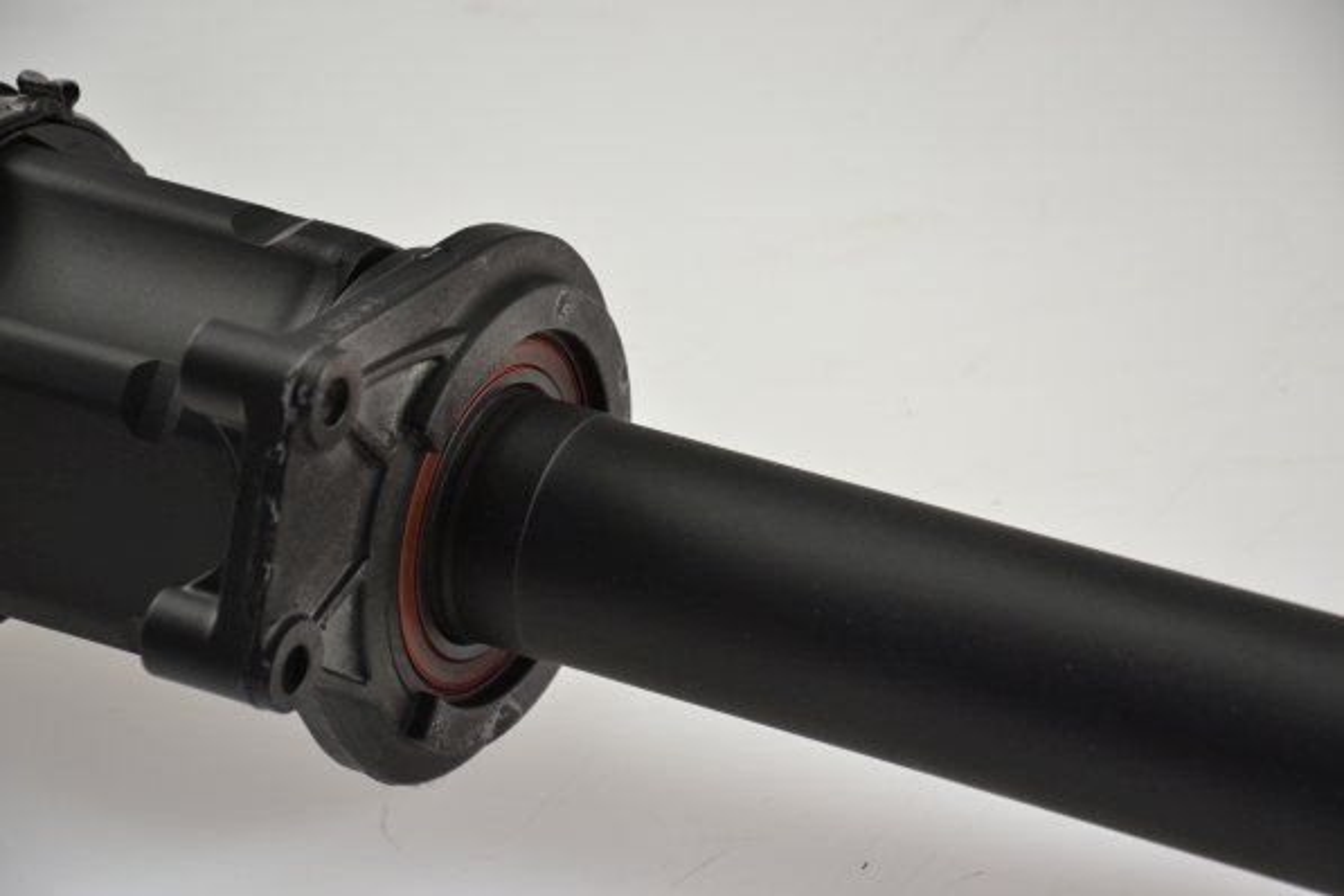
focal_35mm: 158
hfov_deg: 13.0
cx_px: 672
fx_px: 5880
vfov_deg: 8.7
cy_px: 448
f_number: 6.3
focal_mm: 105
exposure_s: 1/320
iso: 400
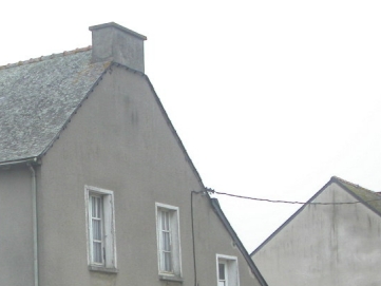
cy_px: 258
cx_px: 31
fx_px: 1872
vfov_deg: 8.7
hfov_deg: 11.5
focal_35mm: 170
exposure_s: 1/113
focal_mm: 18.7
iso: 100
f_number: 3.7
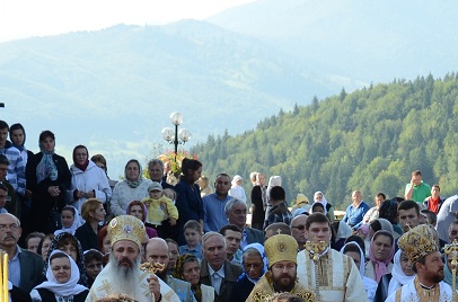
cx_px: 375
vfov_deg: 9.4
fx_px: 1801
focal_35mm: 142
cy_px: 425
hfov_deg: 14.4
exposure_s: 1/160
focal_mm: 32
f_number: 7.1
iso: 160
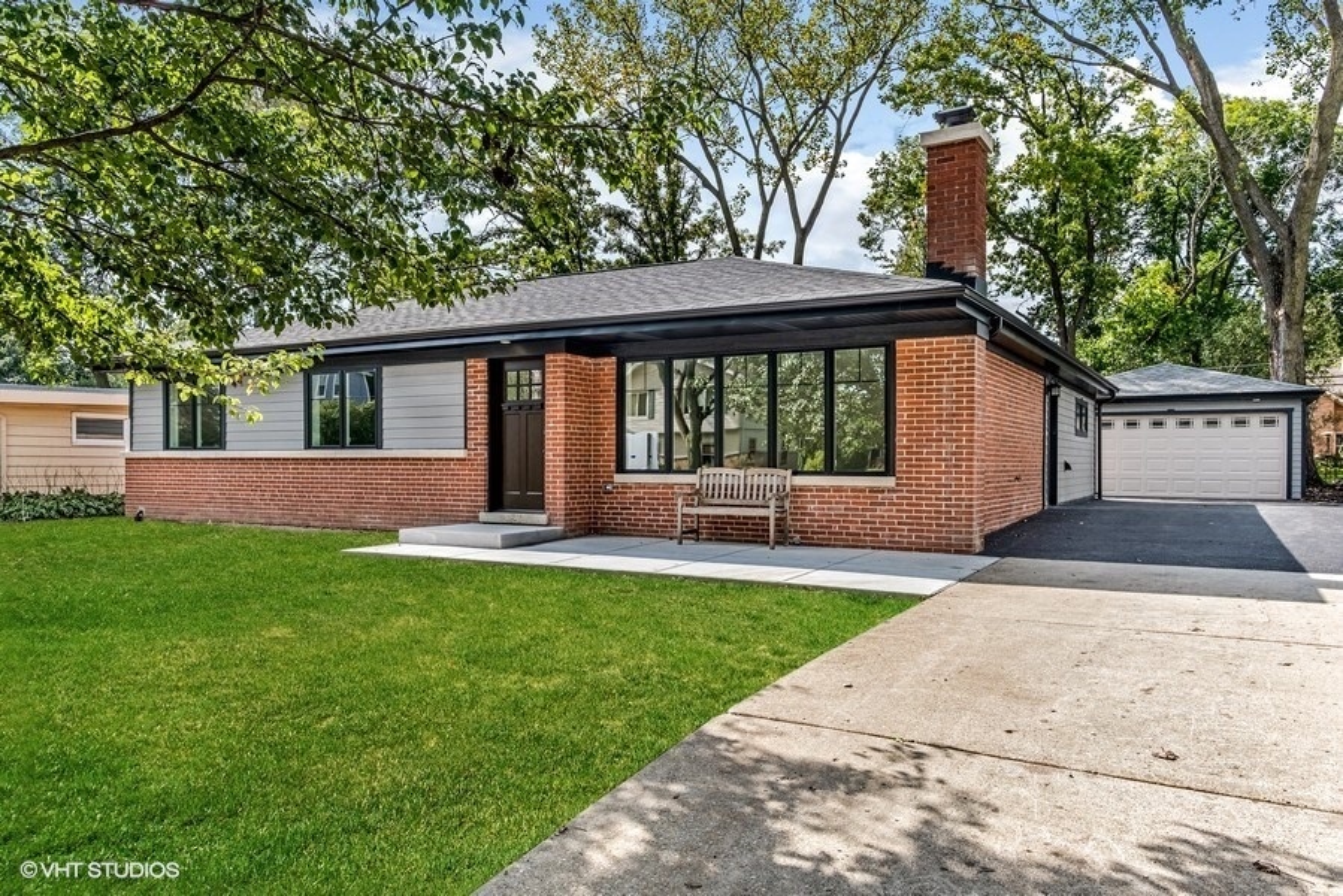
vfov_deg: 53.2
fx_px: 896
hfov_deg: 73.7
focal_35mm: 24
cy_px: 448
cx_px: 672
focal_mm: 15.9
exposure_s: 1/70
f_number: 8
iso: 200
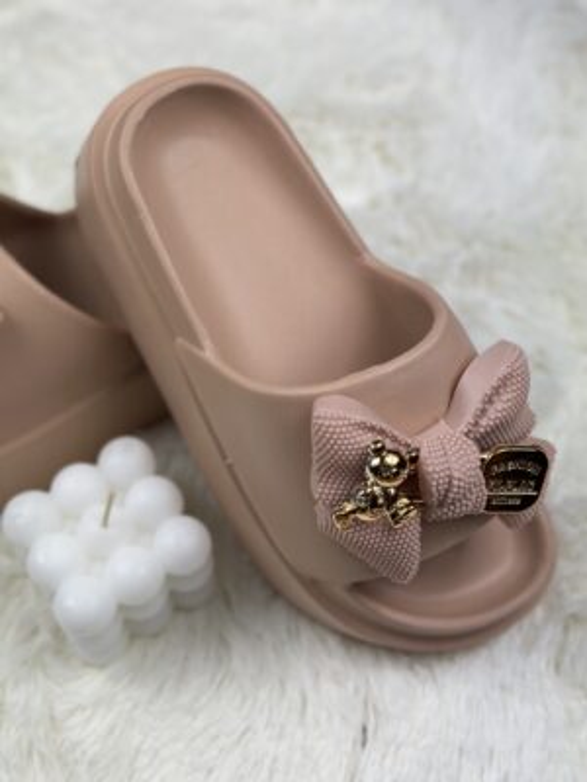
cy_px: 391
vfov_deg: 39.7
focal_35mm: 48
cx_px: 294
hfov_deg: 30.3
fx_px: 1085
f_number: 1.78
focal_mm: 6.86
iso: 80
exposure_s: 1/1848
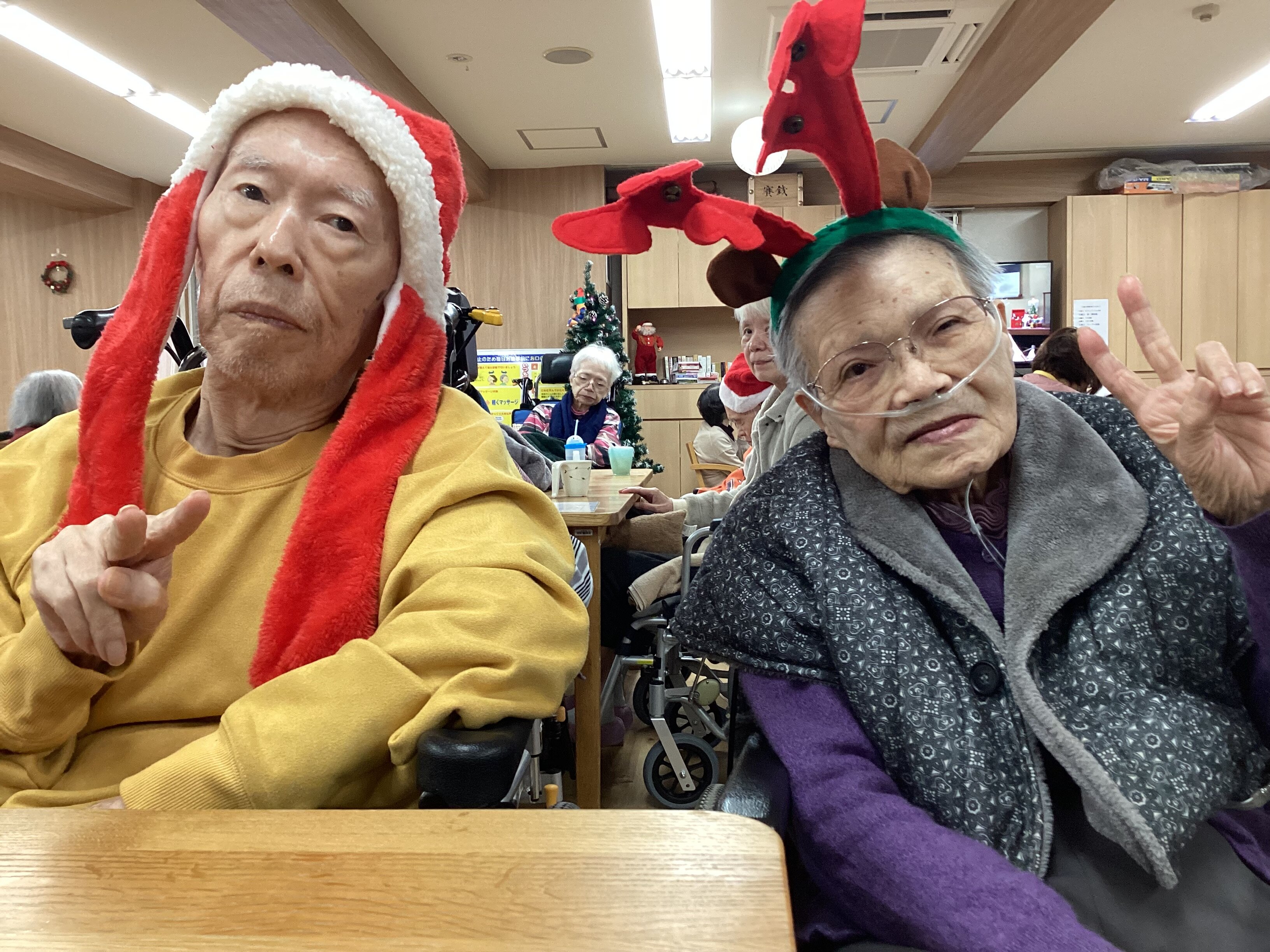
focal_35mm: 31
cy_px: 476
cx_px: 635
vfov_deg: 45.4
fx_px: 1137
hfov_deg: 58.4
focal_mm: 3.3
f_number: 2.4
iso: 200
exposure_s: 1/60
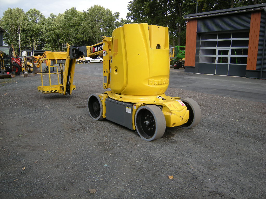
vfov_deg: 49.7
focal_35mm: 28
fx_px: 215
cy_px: 100
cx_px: 133
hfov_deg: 63.4
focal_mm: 4.7
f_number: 2.8
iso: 64
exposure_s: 1/435
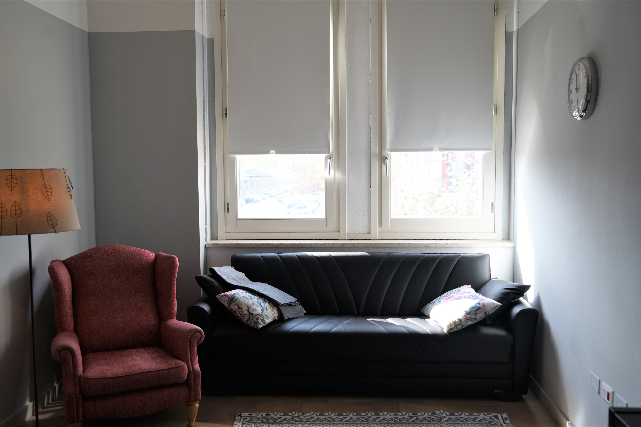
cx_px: 320
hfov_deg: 60.3
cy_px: 214
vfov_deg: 42.3
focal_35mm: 31
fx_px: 552
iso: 100
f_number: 4
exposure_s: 1/40
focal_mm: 31
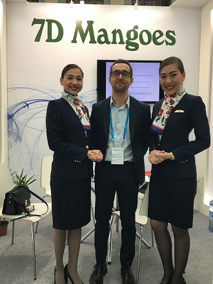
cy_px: 142
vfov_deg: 61.7
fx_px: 238
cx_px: 106
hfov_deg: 48.2
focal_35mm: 29
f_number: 2.2
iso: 25
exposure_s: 1/33
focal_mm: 4.15
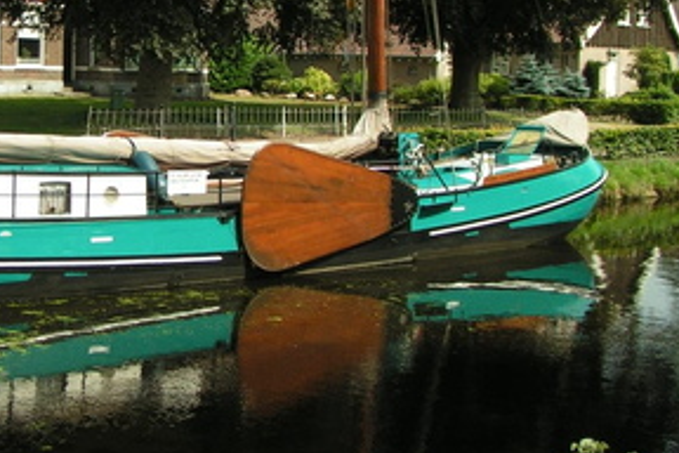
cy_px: 169
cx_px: 114
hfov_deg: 28.9
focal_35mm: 68
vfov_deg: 20.0
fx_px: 1282
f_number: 5.6
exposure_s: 1/250
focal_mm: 5.8
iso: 50
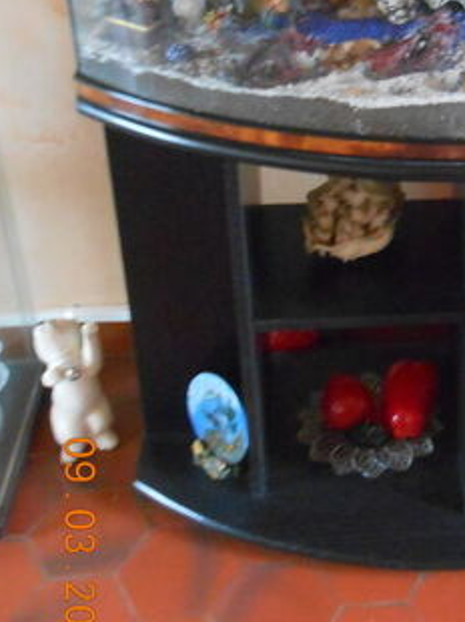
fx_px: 1112
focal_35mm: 62
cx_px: 457
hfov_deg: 22.8
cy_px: 108
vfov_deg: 30.3
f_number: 3.8
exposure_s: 1/5
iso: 800
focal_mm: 5.3
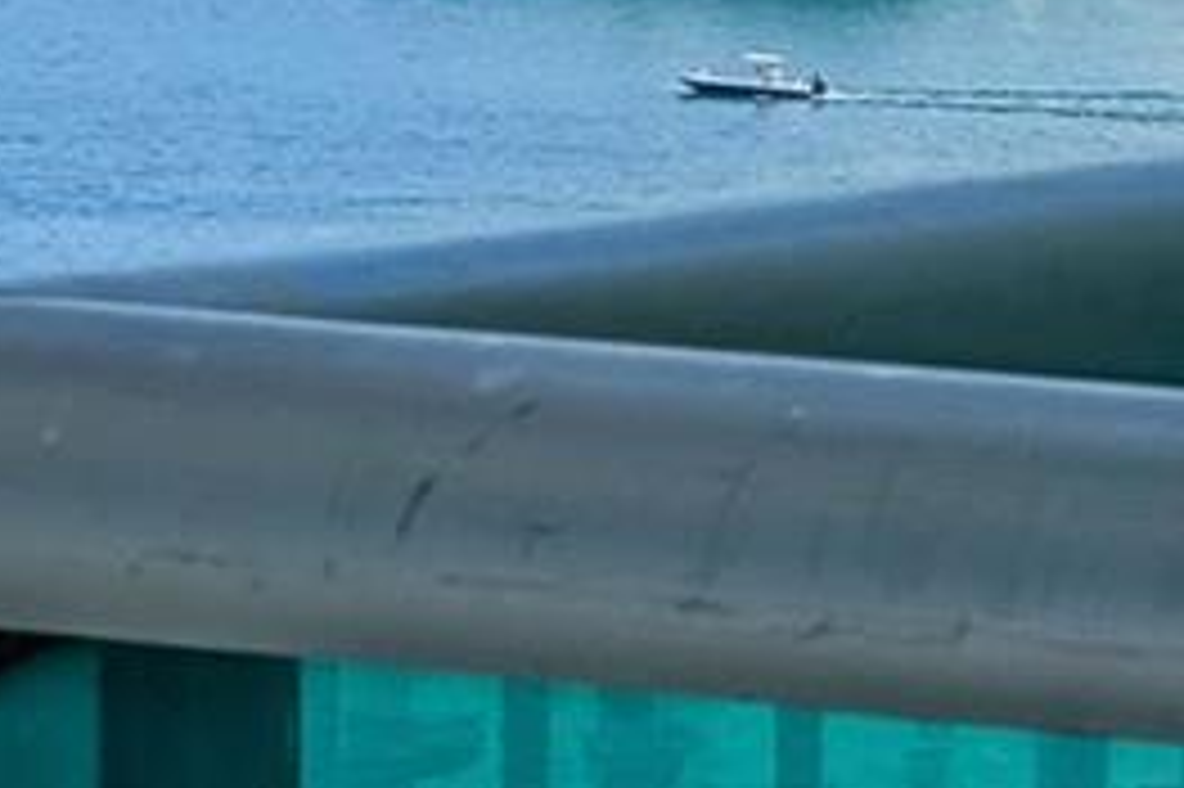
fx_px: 14987
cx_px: -2197
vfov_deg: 3.0
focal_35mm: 456
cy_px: -1031
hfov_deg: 4.4
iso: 160
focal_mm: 50
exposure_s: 1/320
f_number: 11
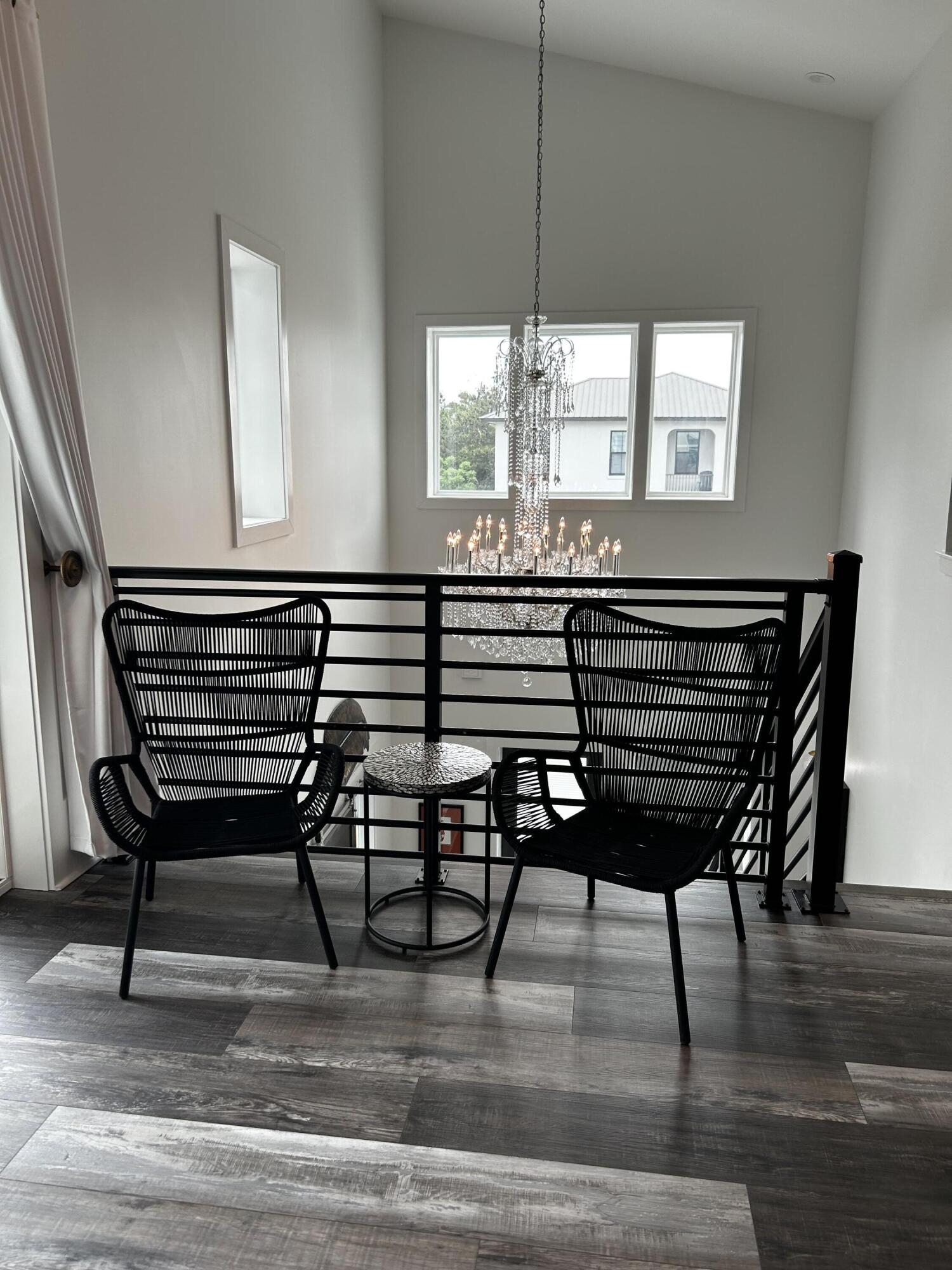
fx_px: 953
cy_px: 635
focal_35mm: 26
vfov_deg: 67.3
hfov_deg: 53.1
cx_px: 476
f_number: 1.5
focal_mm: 5.7
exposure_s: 1/130
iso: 32
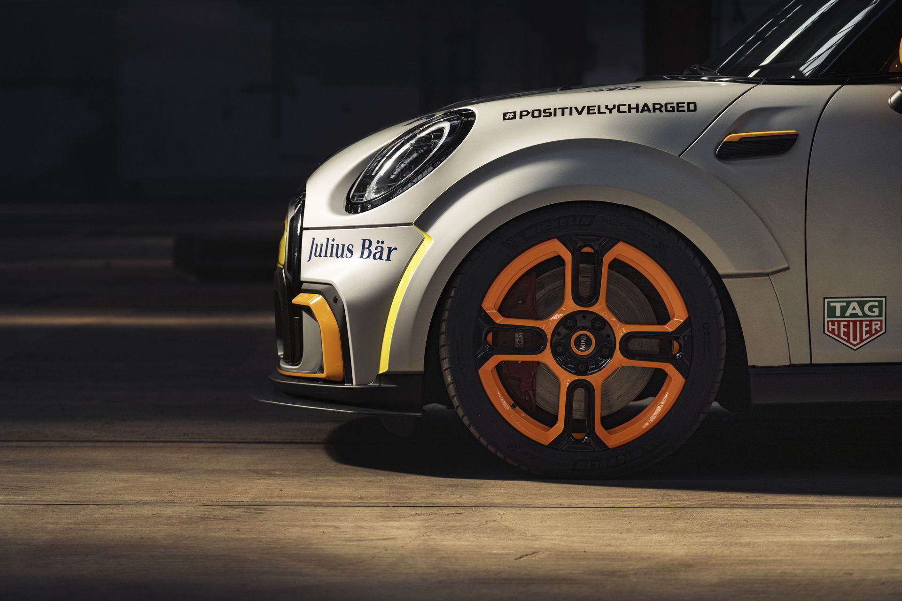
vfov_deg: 14.4
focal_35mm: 95
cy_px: 300
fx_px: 2380
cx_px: 451
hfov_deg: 21.5
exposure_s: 1/1000
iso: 250
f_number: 3.5
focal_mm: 95
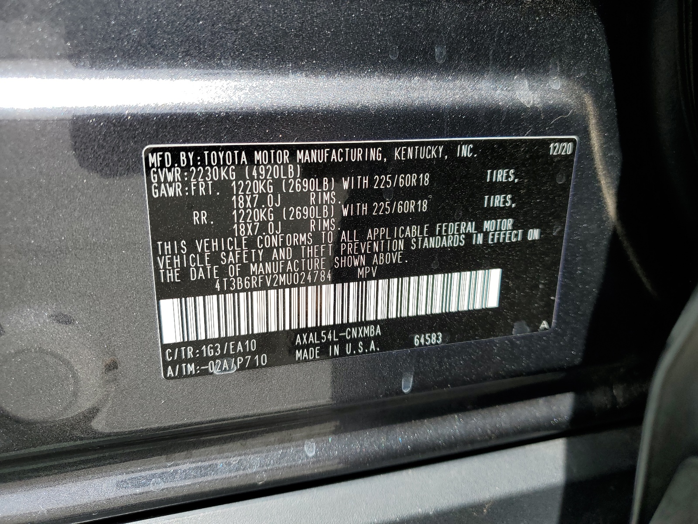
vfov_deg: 53.1
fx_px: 524
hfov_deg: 67.3
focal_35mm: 26
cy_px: 262
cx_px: 349
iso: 50
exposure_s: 1/1000
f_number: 1.5
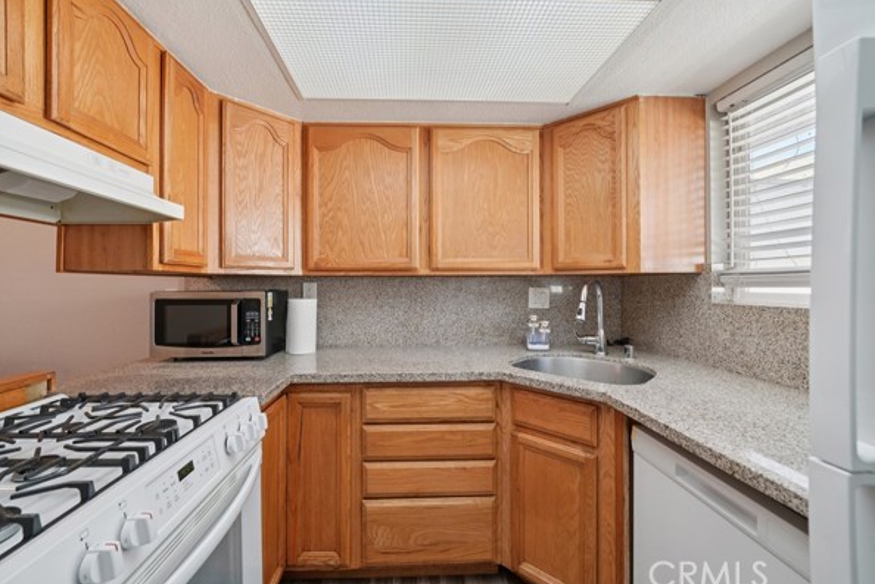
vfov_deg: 81.2
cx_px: 427
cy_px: 282
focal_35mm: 14
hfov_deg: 104.2
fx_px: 340
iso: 400
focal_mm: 13
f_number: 8
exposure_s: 1/15
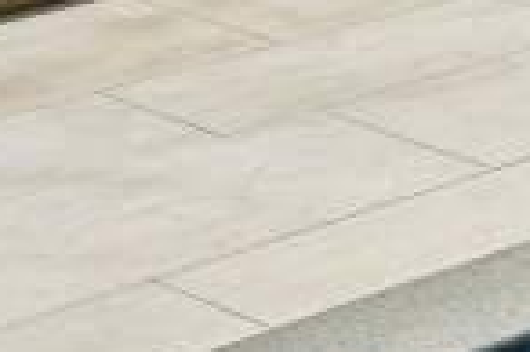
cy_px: 566
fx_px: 2544
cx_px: 1884
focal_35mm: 173
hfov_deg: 8.5
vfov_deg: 7.7
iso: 250
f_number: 13
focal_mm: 24
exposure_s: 1/400
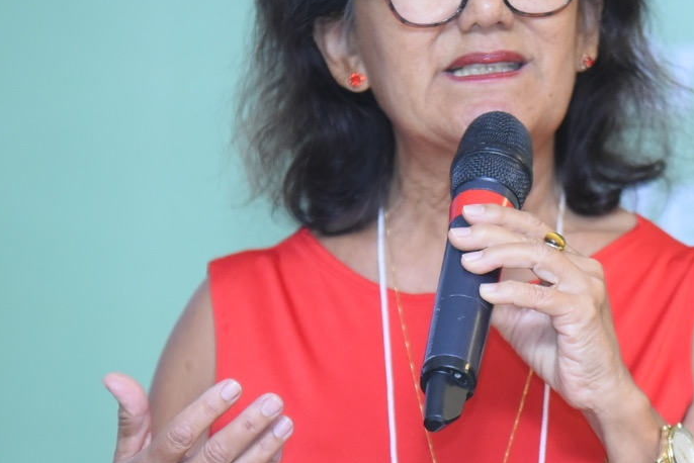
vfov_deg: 3.3
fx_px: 7965
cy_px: 202
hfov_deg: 5.0
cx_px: 467
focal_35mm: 413
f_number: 2.8
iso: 3200
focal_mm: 175
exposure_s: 1/250
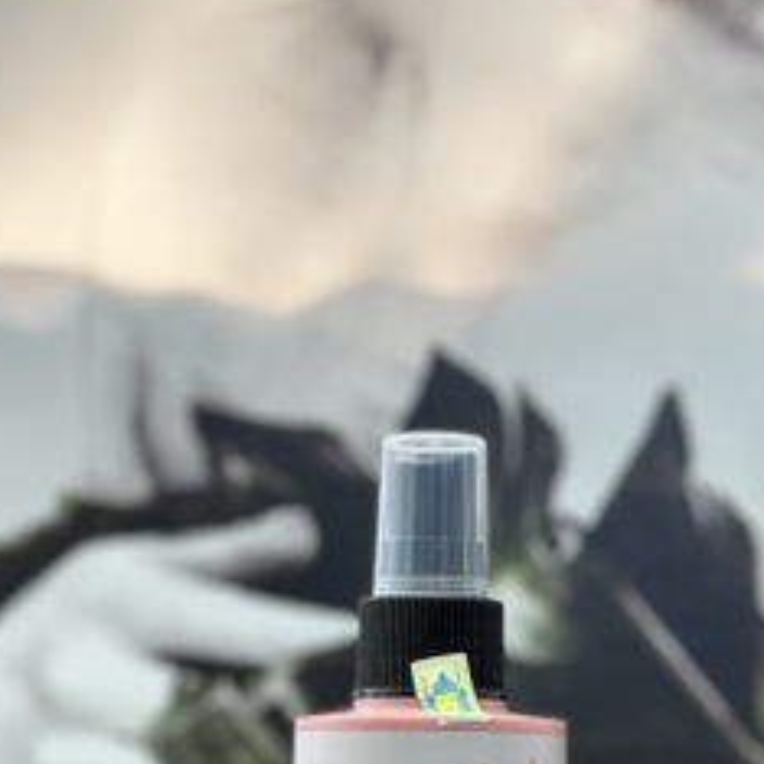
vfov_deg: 19.4
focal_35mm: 87
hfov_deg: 19.9
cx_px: 460
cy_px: 738
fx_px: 2172
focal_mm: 6.86
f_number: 1.78
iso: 80
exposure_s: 1/100
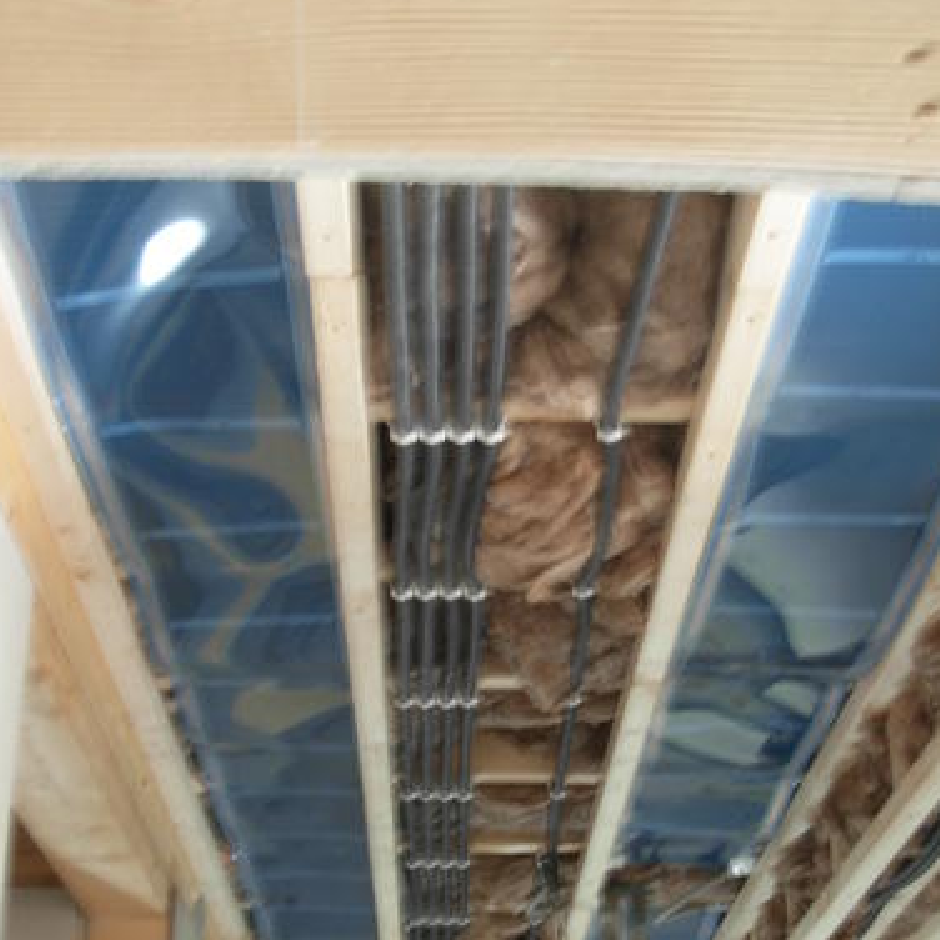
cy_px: 715
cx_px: 559
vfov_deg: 29.1
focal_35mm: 58
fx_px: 1782
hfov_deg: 29.5
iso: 79
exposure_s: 1/4
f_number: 2.9
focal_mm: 6.3
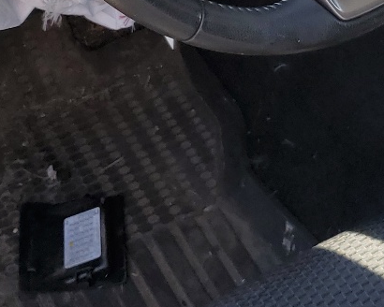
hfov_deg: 18.8
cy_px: -76
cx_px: 393
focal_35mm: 99
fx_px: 1125
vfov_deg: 14.9
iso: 50
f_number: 1.5
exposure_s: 1/455
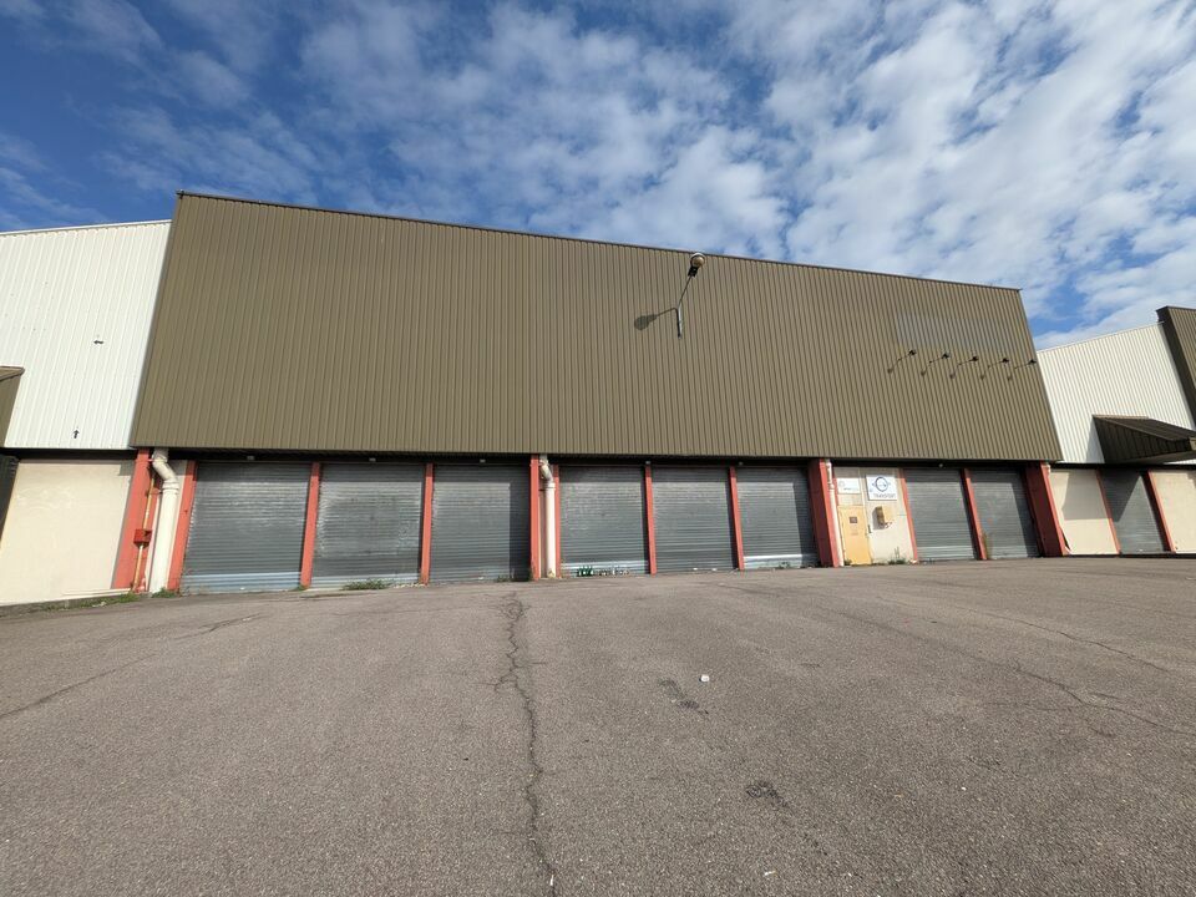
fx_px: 484
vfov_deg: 85.7
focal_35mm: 14
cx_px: 598
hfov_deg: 102.1
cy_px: 448
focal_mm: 1.83
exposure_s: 1/2294
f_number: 2.2
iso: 50
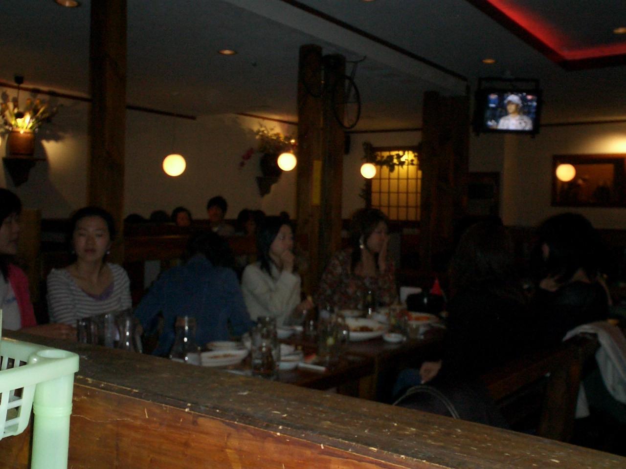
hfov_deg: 50.1
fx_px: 669
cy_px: 234
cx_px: 313
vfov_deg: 38.7
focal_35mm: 37
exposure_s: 1/40
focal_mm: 5.6
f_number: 3.5
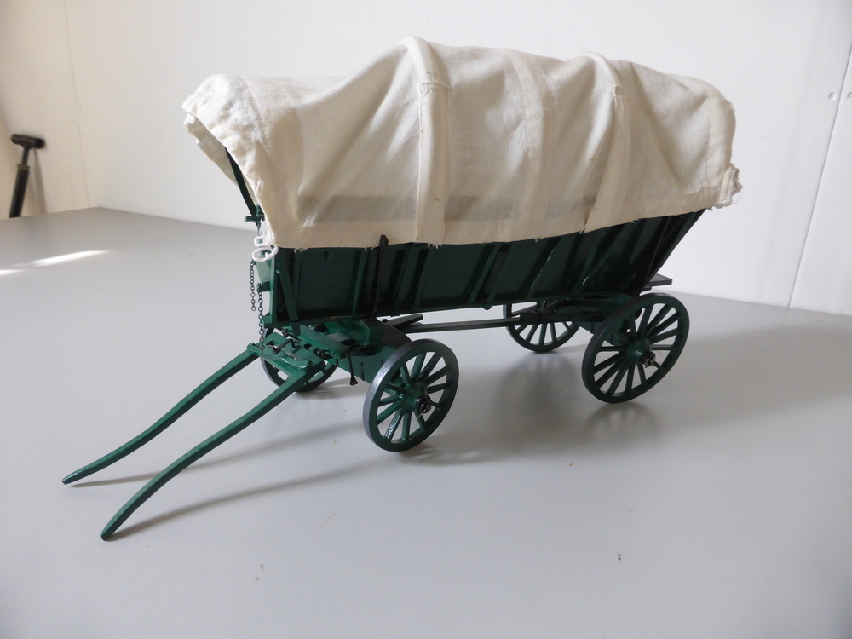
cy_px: 320
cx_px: 426
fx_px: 591
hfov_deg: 71.6
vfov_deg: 56.8
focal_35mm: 24
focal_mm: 4.3
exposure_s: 1/60
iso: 200
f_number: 3.3
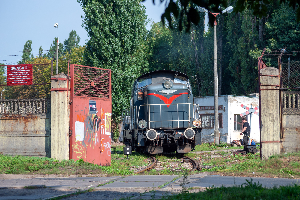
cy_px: 100
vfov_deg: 10.8
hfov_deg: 16.1
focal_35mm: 128
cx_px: 150
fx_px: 1063
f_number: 6.3
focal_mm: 85
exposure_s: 1/320
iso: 100
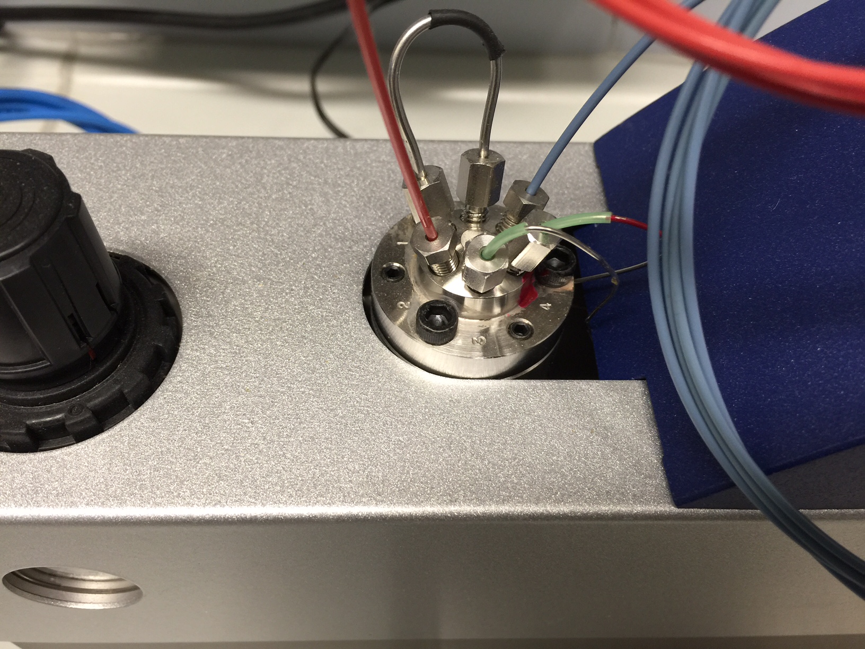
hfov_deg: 61.7
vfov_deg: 48.2
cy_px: 324
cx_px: 432
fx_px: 725
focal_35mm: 29
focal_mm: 4.15
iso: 50
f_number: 2.2
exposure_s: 1/17
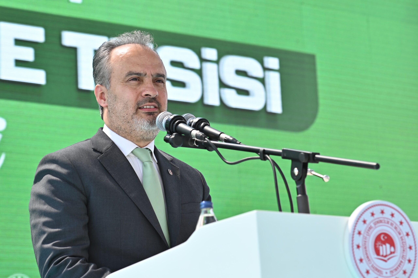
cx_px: 209
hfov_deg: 15.9
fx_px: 1497
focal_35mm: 129
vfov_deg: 10.6
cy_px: 139
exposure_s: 1/200
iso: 80
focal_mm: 86
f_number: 5.6
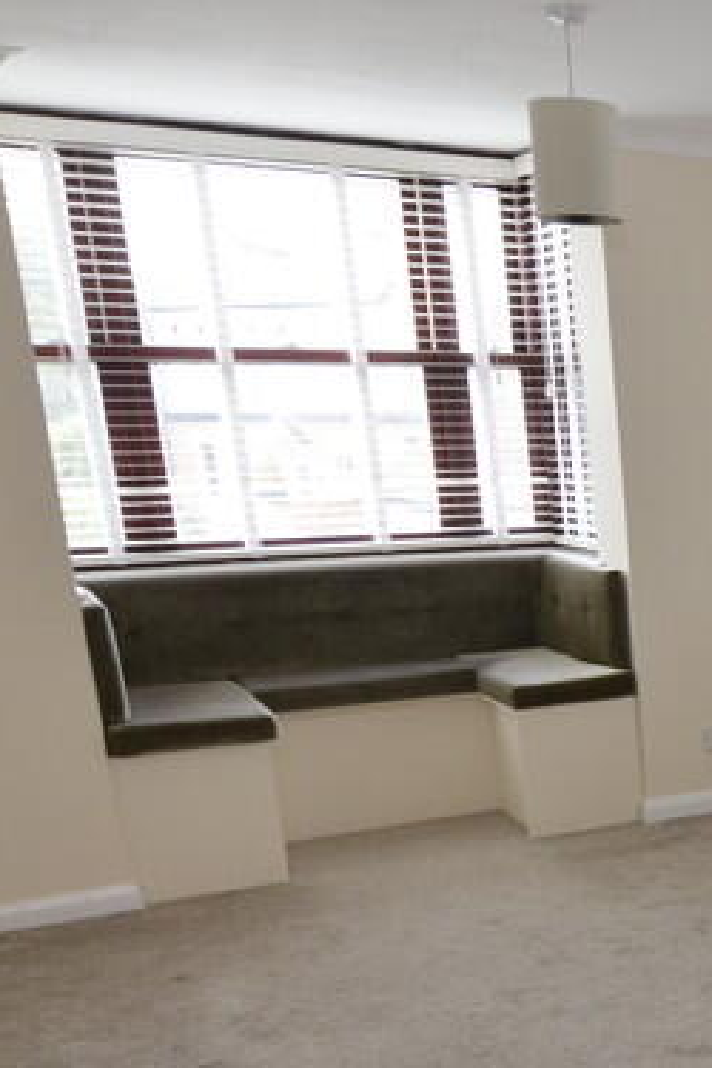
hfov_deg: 22.8
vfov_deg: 39.1
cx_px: 1042
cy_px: 826
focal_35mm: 49
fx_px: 1454
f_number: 5
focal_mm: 12
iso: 720
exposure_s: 1/60
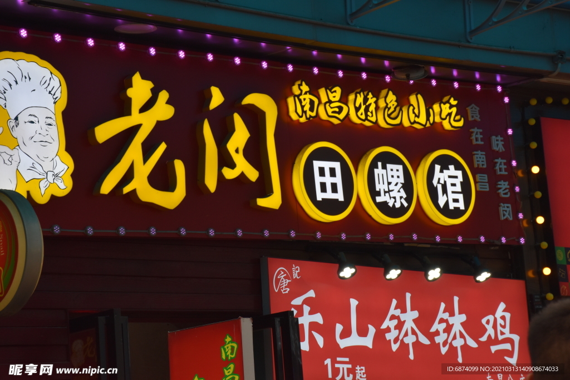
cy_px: 190
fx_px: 1900
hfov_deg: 17.1
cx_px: 285
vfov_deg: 11.4
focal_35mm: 120
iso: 400
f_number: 7.1
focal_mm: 80
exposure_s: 1/200
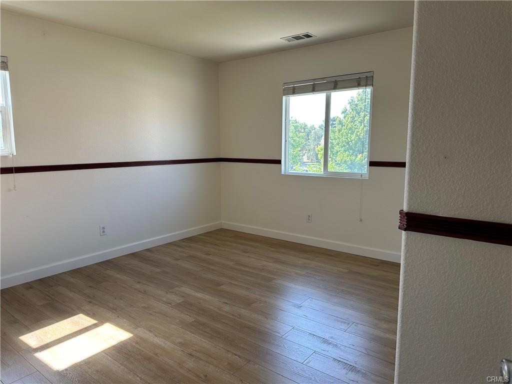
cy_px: 192
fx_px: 355
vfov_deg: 56.8
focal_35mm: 24
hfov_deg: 71.6
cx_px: 256
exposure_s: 1/161
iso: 80
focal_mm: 6.86
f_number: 1.78
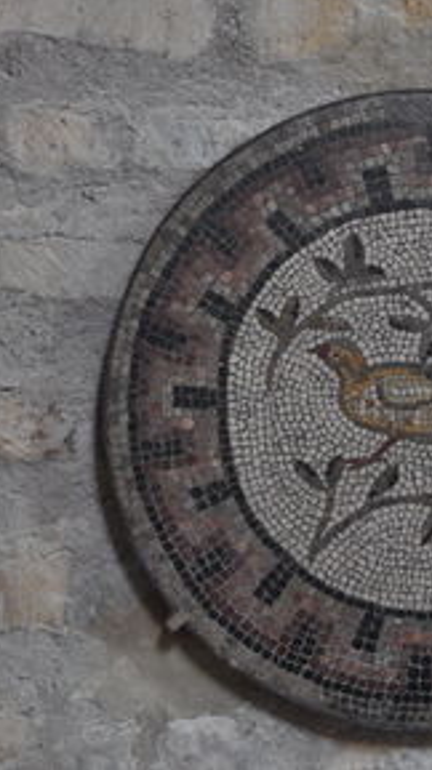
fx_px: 2246
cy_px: 384
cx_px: 395
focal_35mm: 110
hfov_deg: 10.9
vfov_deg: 19.5
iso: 500
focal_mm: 46
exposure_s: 1/25
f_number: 4.5
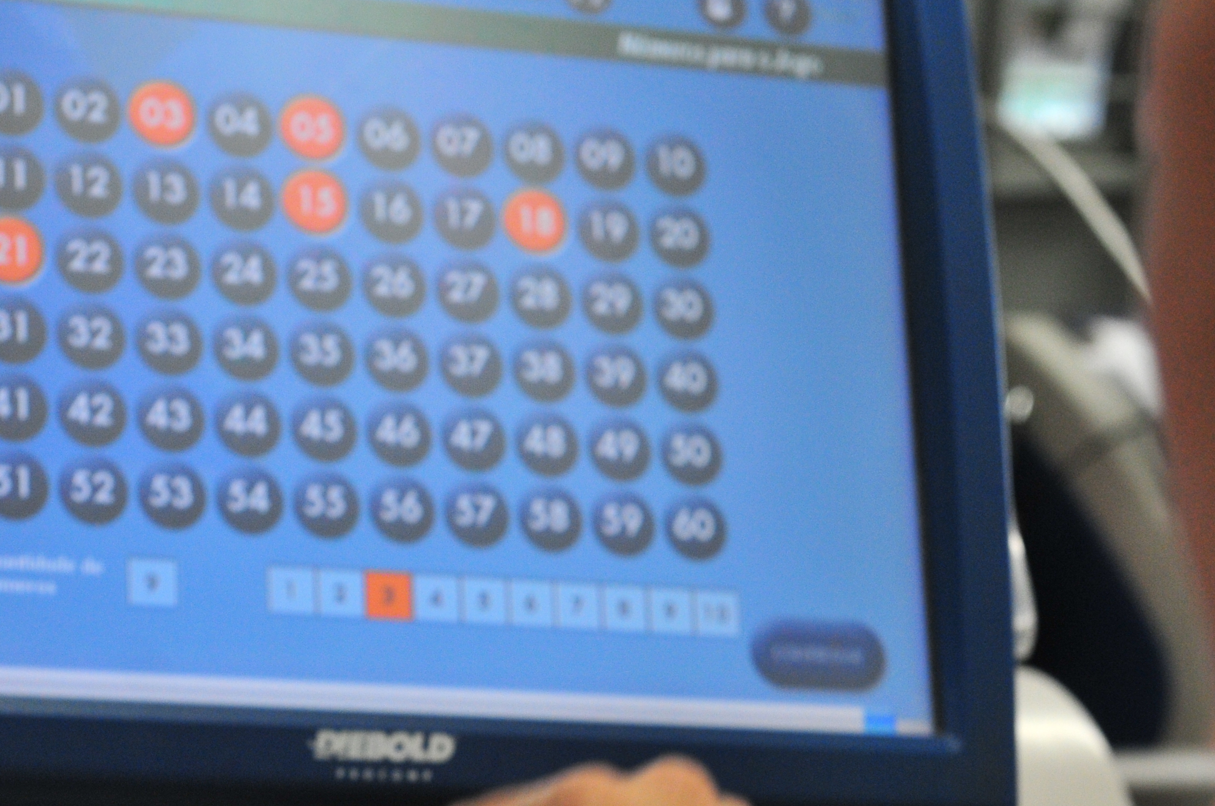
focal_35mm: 106
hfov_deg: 19.2
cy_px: 707
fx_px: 3573
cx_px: 306
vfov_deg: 12.8
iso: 640
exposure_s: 1/60
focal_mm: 38
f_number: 5
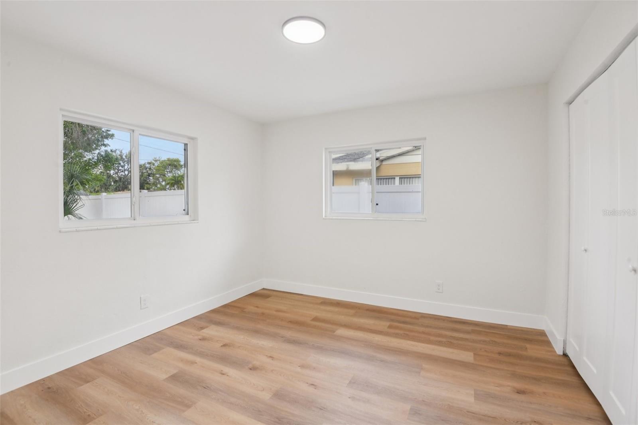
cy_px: 212
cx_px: 319
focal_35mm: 16
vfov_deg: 73.7
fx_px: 283
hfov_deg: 96.7
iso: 400
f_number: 8
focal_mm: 16
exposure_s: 1/40
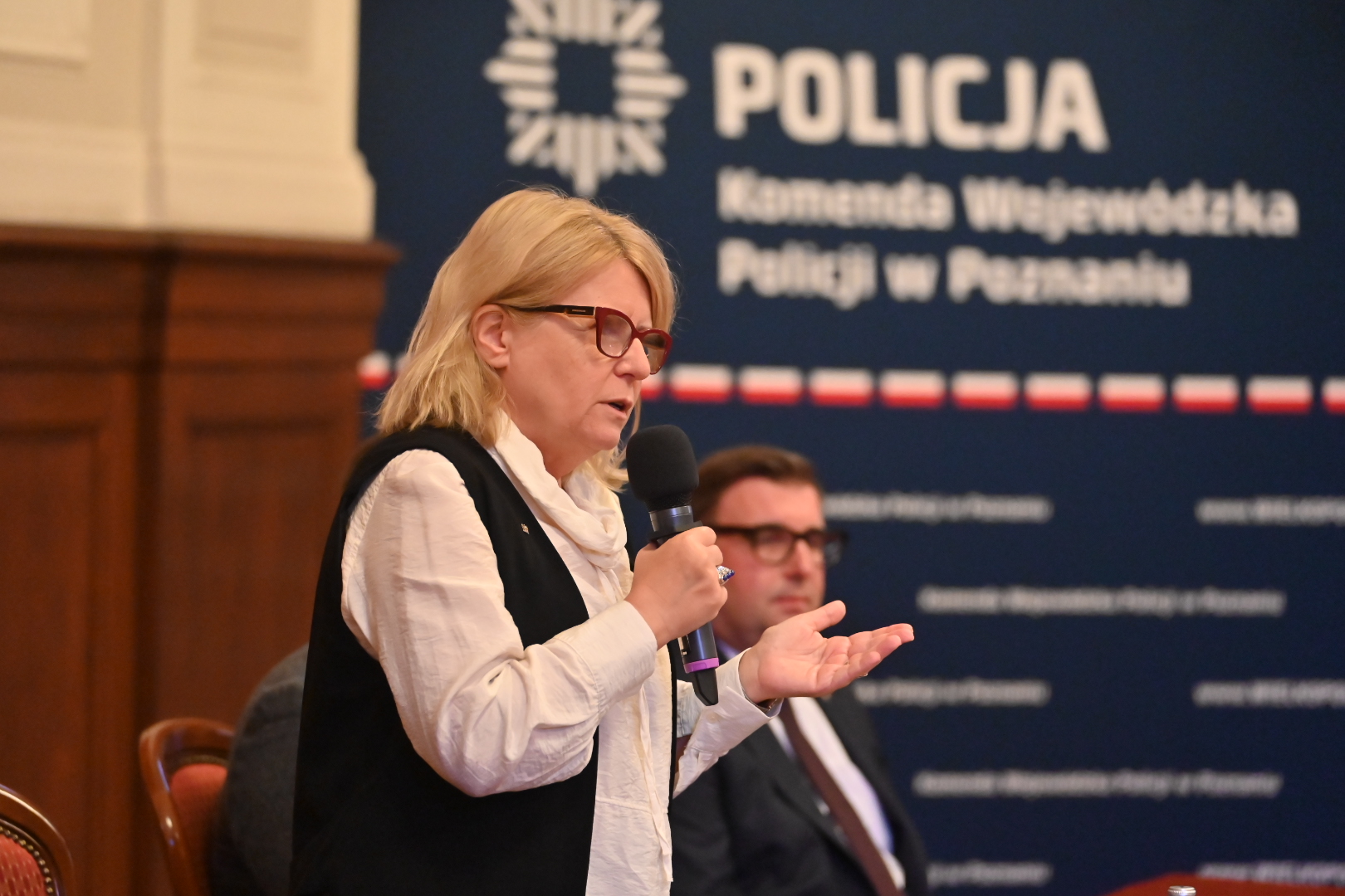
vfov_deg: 11.9
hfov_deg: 17.8
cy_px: 448
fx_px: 4296
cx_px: 672
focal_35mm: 115
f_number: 2.8
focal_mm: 115
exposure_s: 1/400
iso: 6400
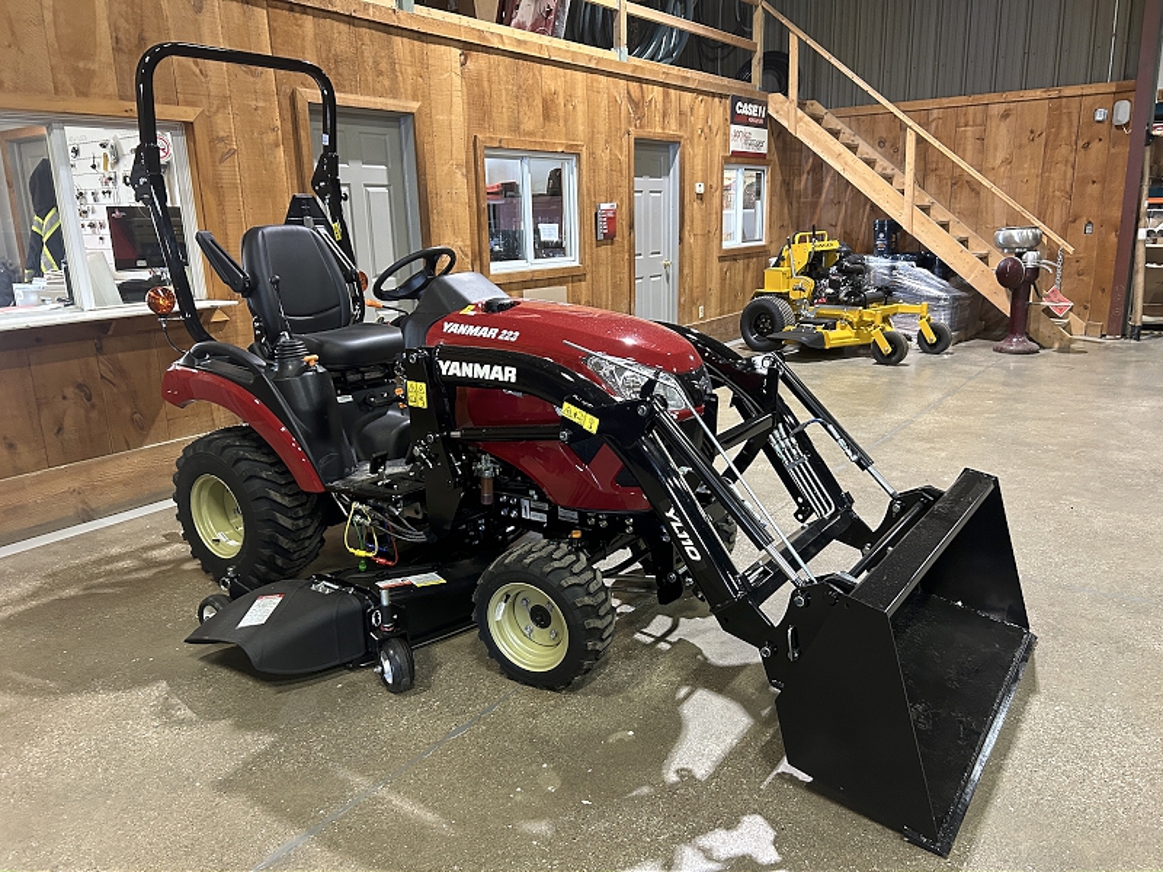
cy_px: 436
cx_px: 582
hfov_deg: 67.3
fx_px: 874
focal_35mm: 26
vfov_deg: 53.1
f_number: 1.5
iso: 320
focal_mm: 5.7
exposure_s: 1/60
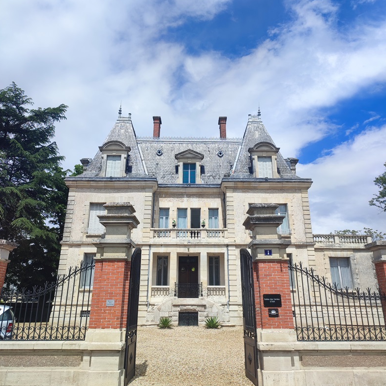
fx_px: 378
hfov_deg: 54.0
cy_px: 148
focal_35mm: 30
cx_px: 195
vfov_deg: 53.5
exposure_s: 1/901
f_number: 1.9
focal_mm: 6.04
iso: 50
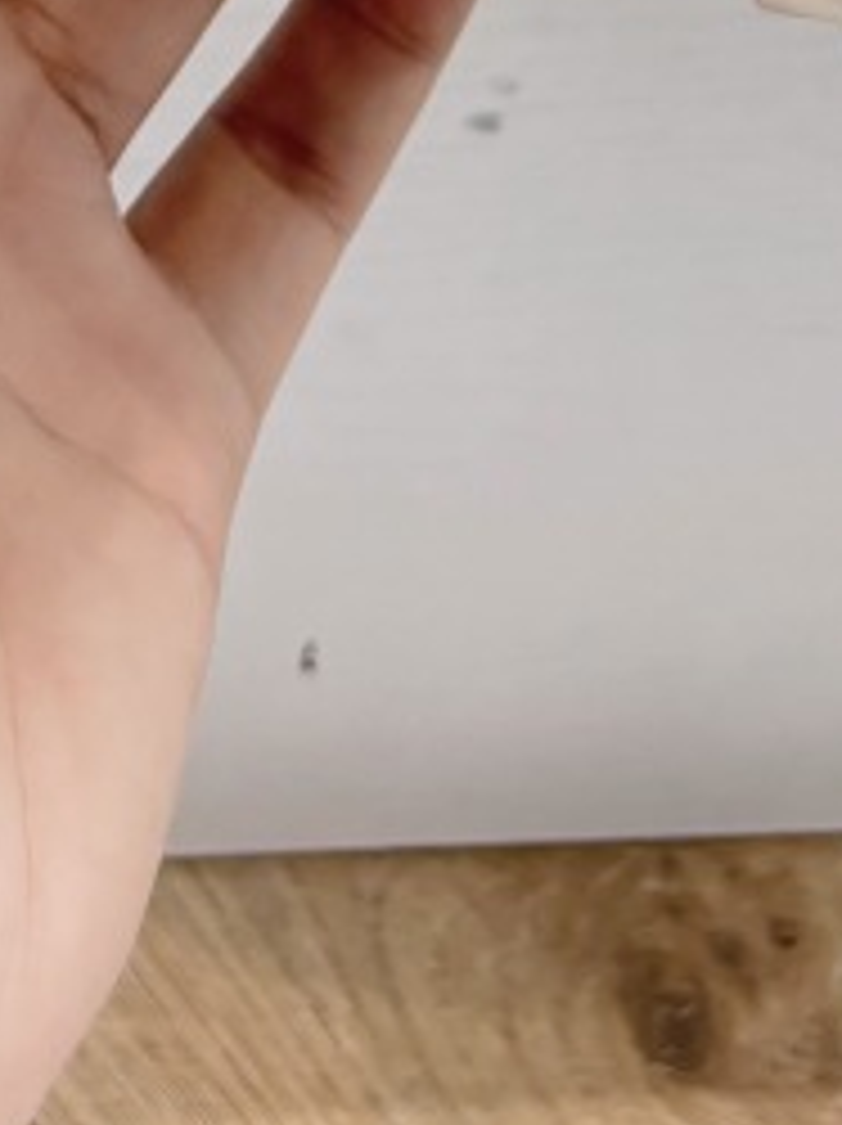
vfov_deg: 10.8
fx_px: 4873
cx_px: 455
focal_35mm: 150
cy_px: -1768
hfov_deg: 9.9
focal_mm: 5.96
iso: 50
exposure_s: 1/290
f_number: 1.6
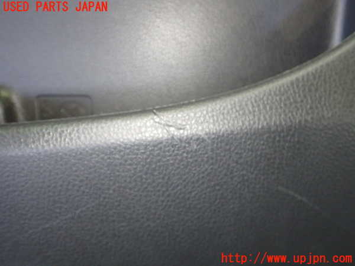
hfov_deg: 60.0
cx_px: 178
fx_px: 308
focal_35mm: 30
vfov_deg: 46.8
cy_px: 133
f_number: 2.3
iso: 800
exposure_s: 1/50
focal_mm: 5.4
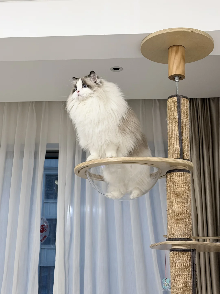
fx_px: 407
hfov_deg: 30.3
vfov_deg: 39.7
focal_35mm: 48
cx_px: 110
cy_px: 147
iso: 200
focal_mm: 6.76
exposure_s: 1/33
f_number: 1.78
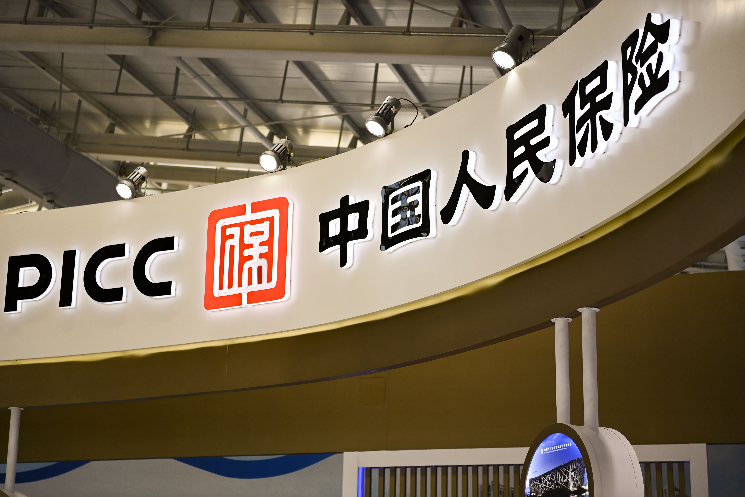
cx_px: 372
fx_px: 1448
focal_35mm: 70
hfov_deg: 28.8
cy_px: 248
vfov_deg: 19.5
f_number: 2.8
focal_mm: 70
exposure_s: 1/800
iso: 360
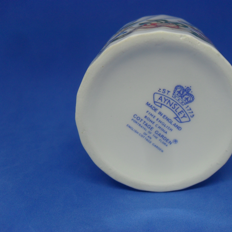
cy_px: 116
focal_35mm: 42
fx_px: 318
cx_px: 155
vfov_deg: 40.0
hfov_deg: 39.5
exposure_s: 1/90
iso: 100
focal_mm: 6.2
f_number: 2.8
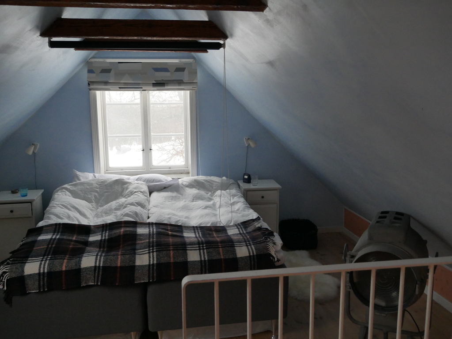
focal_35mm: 34
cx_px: 226
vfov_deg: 41.8
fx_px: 444
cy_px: 170
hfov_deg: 53.9
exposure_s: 1/125
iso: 2000
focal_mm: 17
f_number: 4.2
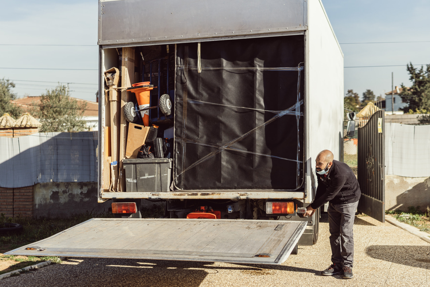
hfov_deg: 37.8
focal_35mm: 52
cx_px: 215
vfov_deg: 25.8
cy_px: 144
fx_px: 627
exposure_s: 1/4000
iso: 100
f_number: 1.8
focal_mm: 35
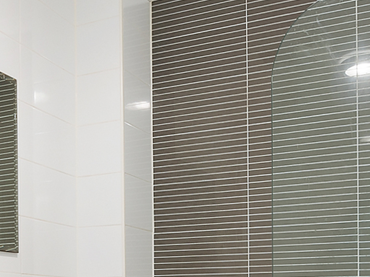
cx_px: -29
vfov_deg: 25.0
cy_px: 310
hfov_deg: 31.8
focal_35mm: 54
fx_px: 577
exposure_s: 1/100
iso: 160
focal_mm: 1.57
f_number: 1.8
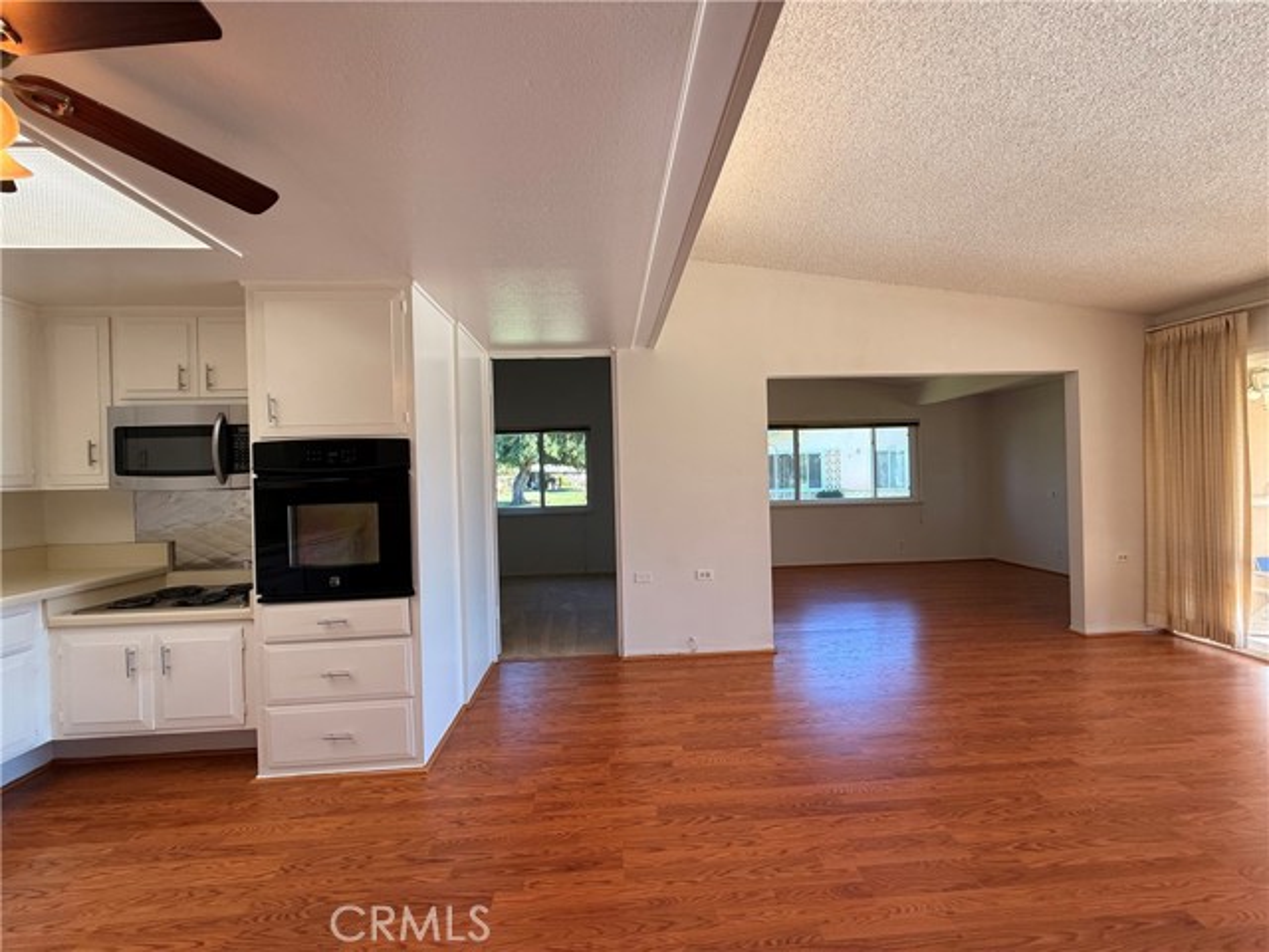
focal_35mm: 14
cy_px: 476
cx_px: 634
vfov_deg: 85.7
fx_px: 513
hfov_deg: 102.1
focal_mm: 2.22
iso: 100
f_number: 2.2
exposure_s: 1/120
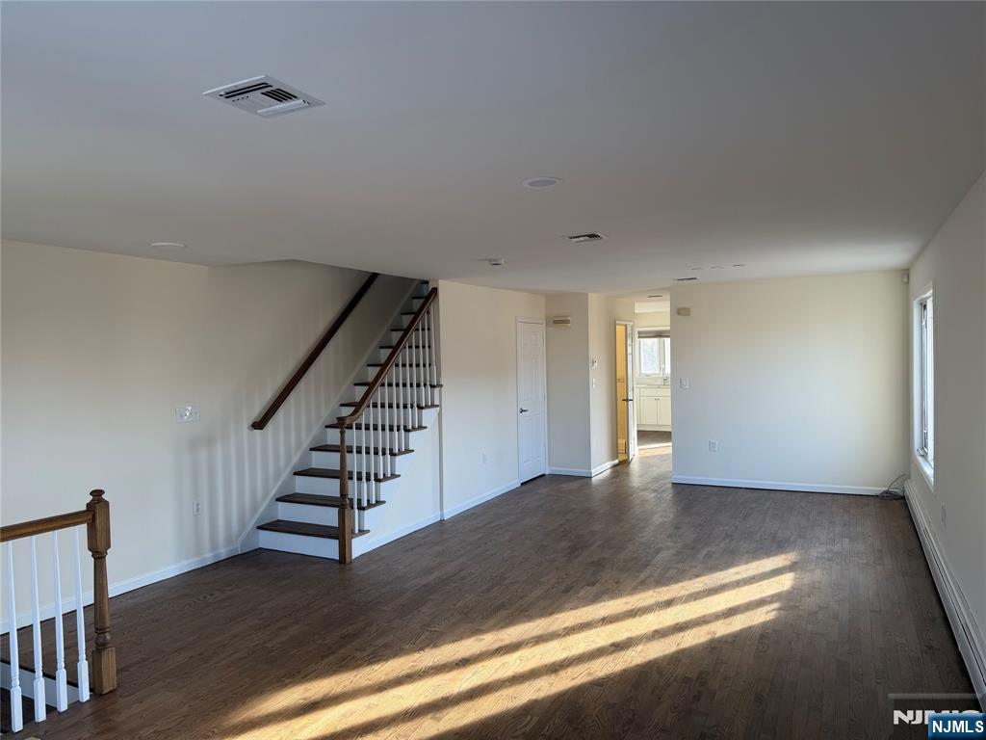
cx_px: 493
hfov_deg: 71.6
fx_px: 684
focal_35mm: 24
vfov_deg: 56.8
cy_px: 370
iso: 100
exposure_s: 1/121
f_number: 1.78
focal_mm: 6.76
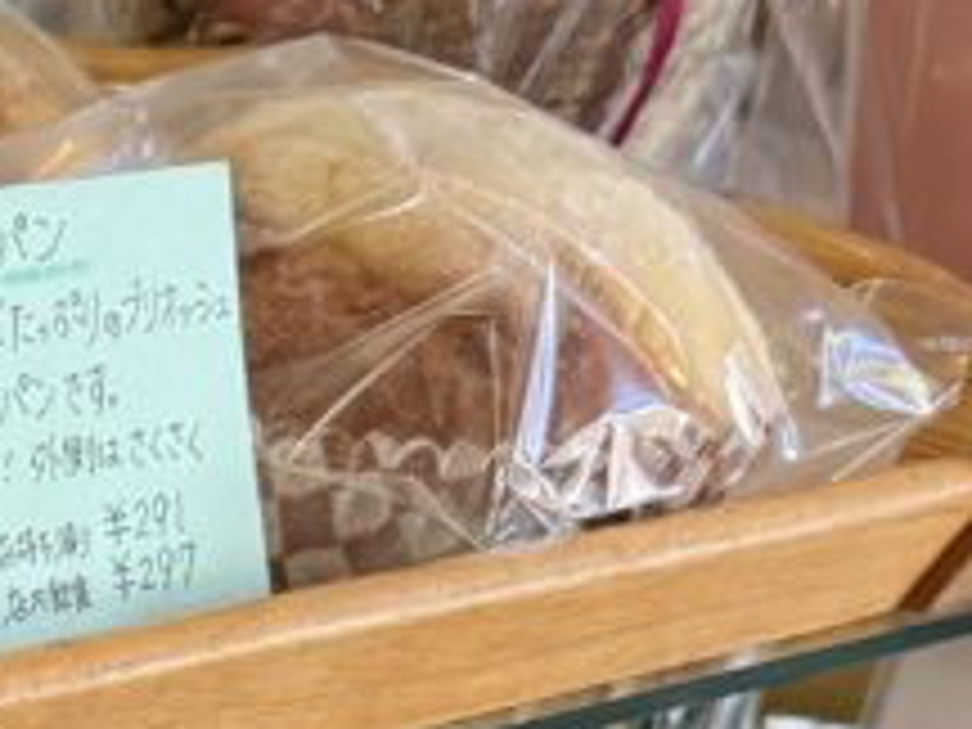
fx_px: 3987
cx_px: -608
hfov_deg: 12.9
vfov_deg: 9.4
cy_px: 1706
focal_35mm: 142
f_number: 1.78
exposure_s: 1/121
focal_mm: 6.76
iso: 125
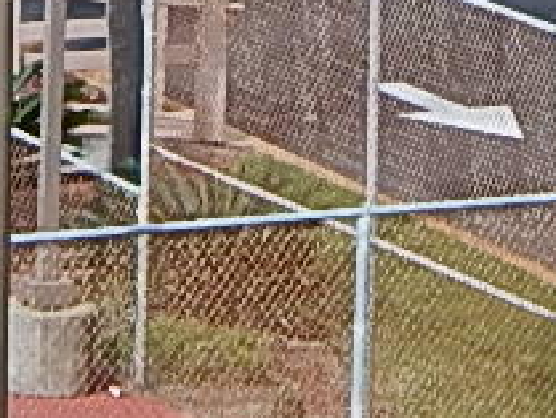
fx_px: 6637
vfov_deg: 3.5
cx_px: 761
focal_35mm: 413
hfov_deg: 4.8
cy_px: -719
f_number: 3.8
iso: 125
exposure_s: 1/1000
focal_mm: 9.7
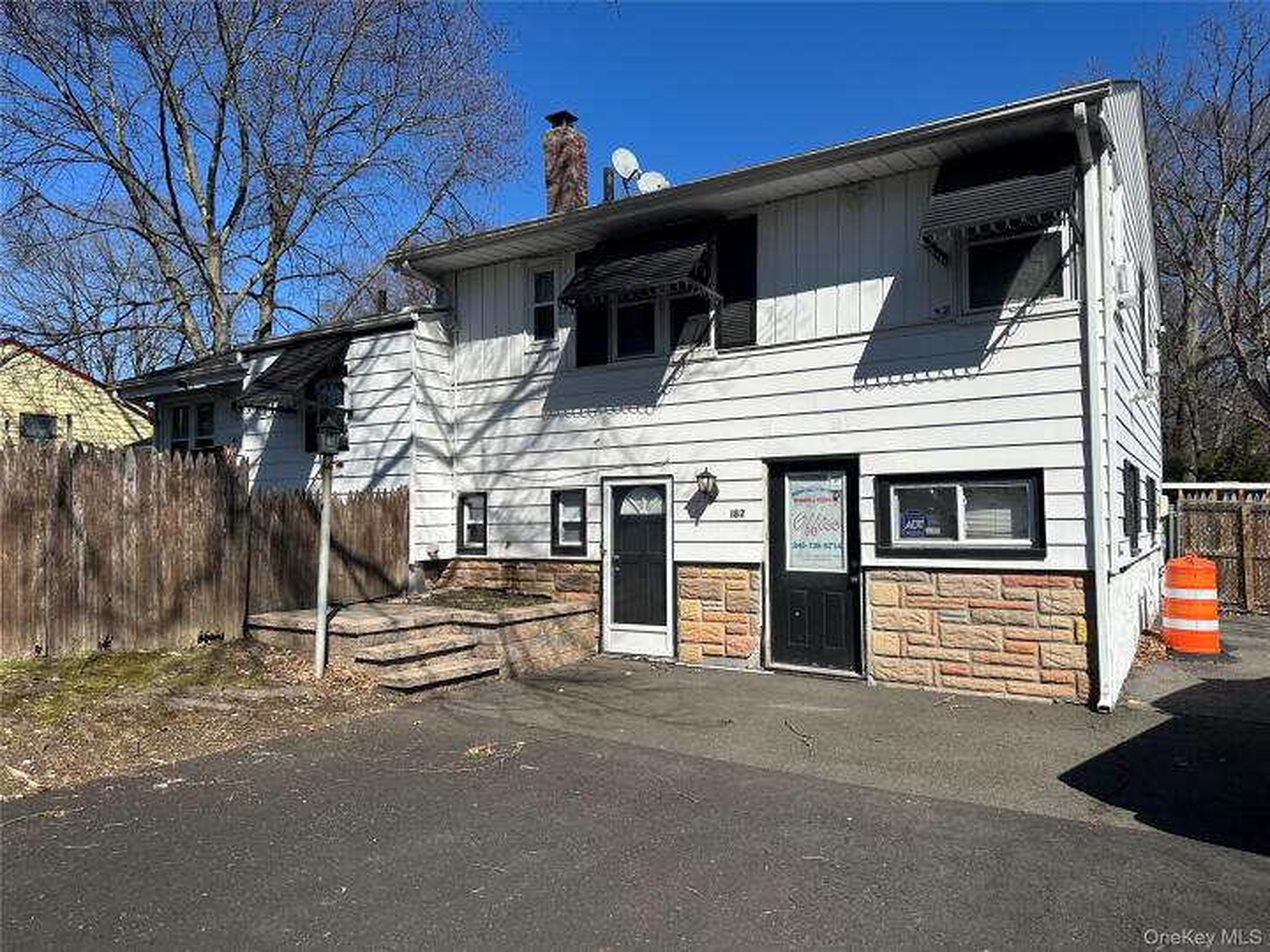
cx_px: 635
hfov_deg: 71.6
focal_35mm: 24
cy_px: 476
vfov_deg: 56.8
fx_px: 881
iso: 80
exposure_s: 1/7042
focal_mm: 6.86
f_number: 1.78
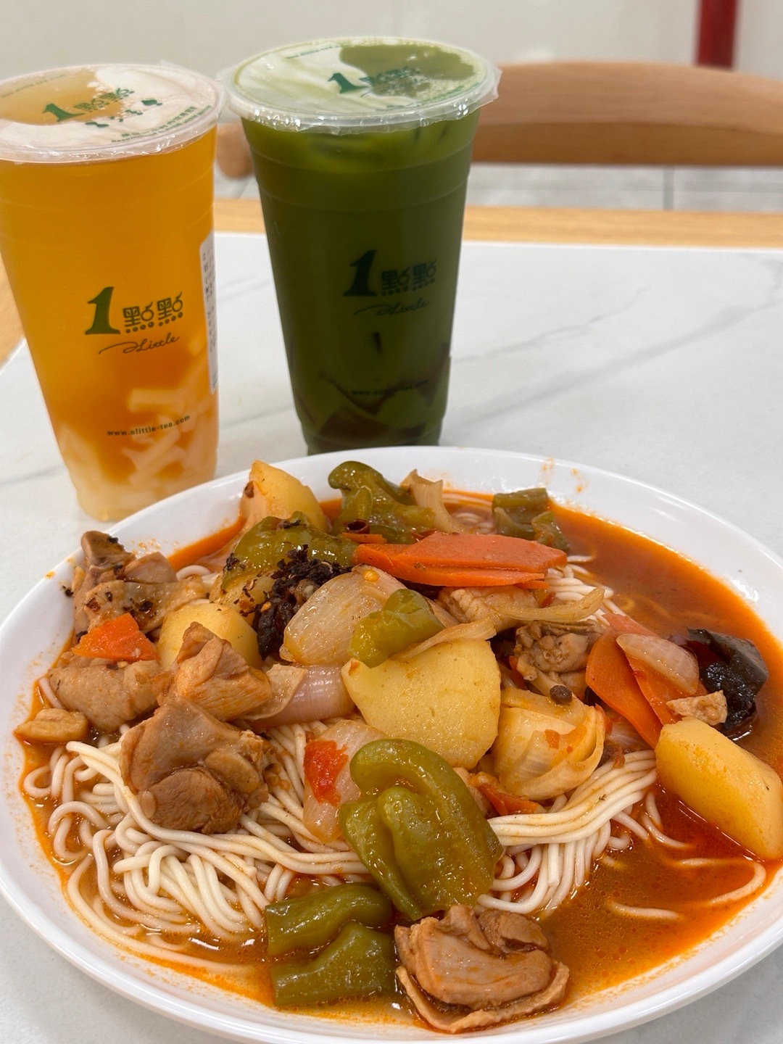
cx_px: 392
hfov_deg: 30.3
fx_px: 1448
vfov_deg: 39.7
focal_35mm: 48
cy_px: 522
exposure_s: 1/50
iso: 50
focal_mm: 6.86
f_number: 1.78
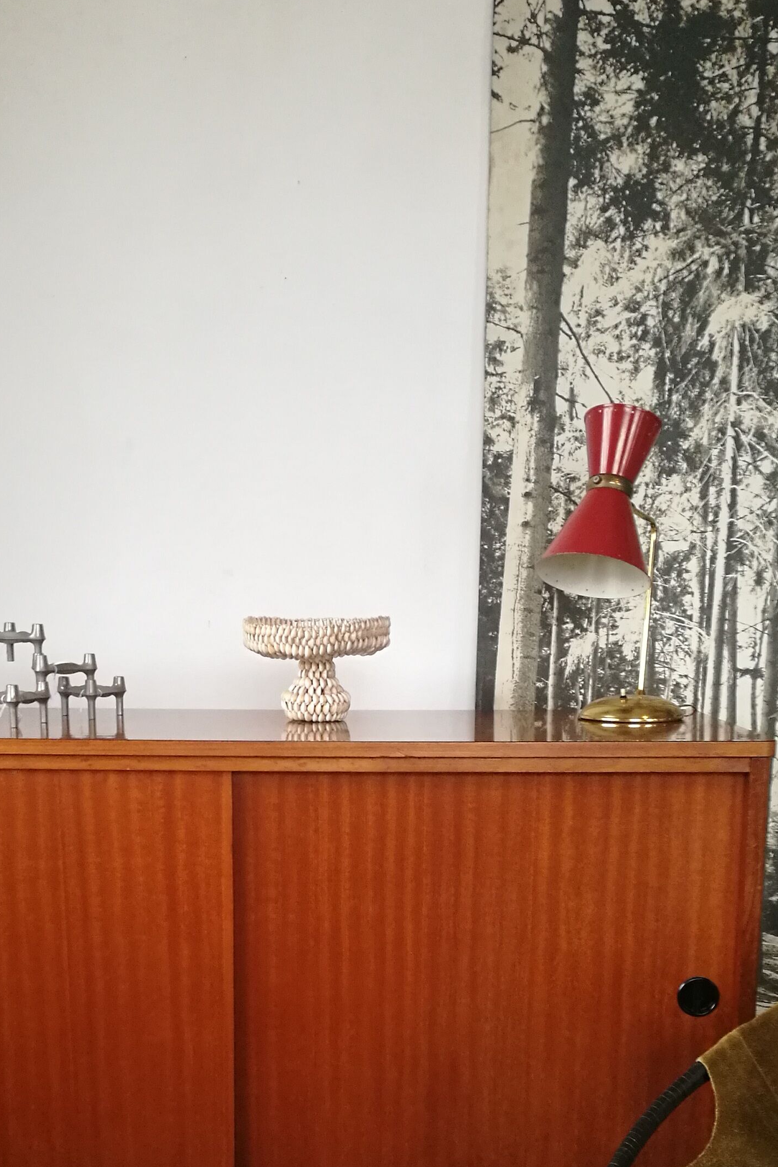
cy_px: 841
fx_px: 1394
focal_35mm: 43
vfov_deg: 44.3
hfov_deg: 31.1
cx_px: 322
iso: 250
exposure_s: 1/33.3
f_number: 2.2
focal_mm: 4.5
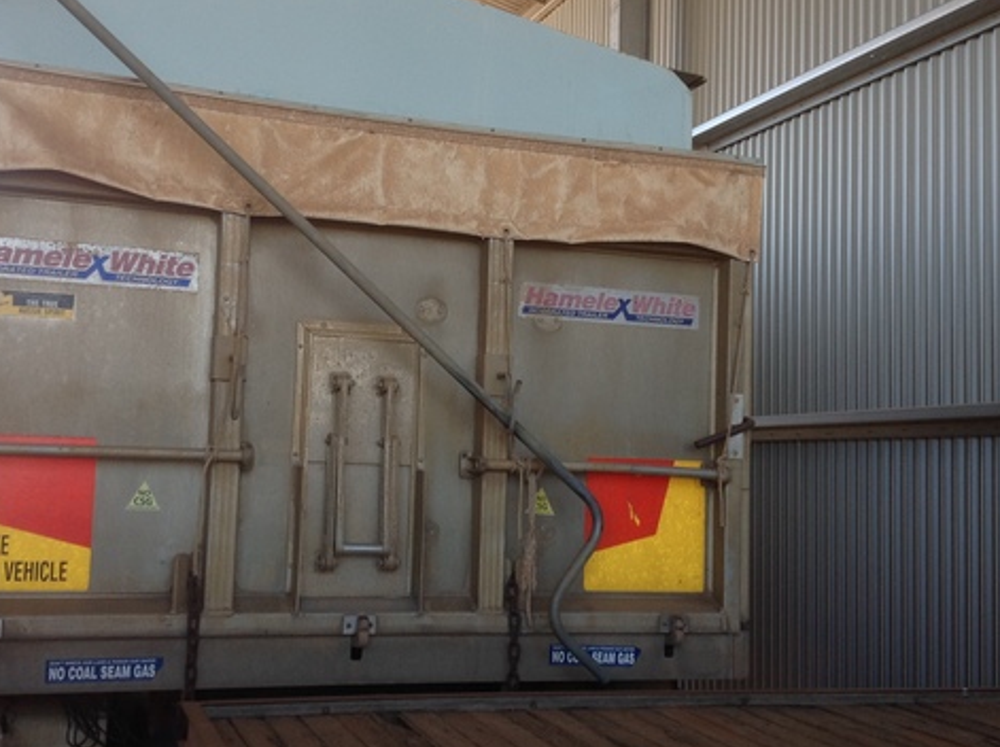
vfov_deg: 29.6
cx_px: 448
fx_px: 1414
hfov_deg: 38.9
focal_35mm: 49
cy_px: 379
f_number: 2.4
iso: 50
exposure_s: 1/122
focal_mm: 4.28
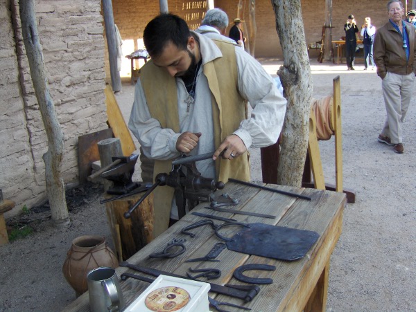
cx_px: 208
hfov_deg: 52.6
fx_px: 421
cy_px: 156
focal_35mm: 35
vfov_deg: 40.8
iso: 100
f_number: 2.8
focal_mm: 7.5
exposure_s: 1/181
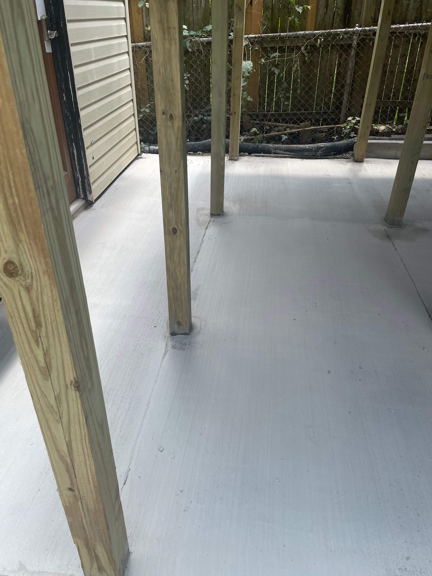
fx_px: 433
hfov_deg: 53.1
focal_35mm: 26
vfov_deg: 67.3
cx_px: 216
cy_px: 288
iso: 32
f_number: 1.6
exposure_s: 1/744
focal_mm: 4.2
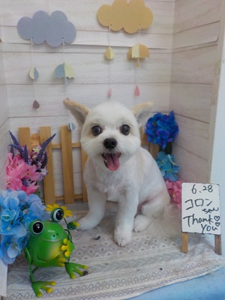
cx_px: 112
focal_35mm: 30
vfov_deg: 60.0
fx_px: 260
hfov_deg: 46.8
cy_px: 150
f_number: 3.3
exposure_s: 1/40
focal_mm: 4.1
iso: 125
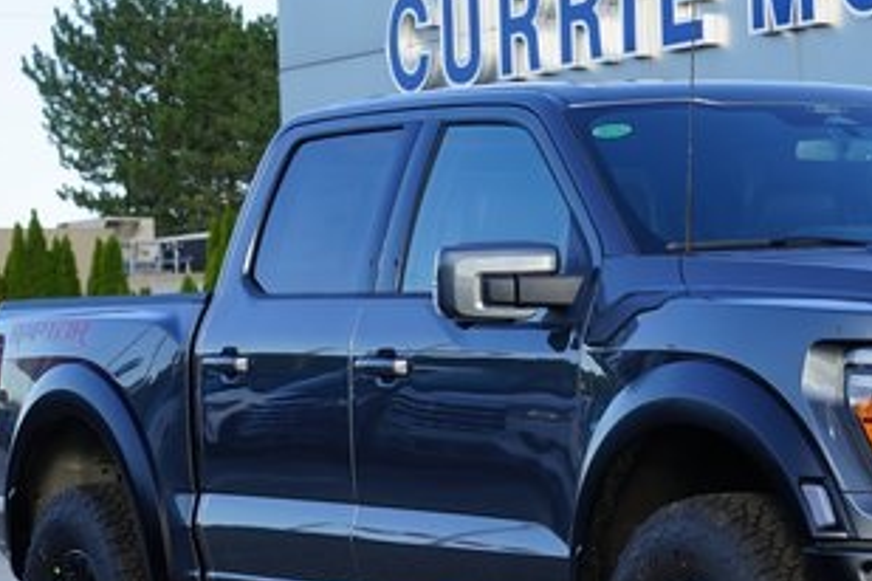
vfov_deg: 9.3
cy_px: 357
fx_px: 3560
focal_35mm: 147
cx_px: 753
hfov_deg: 13.9
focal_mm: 71
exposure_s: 1/100
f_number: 8
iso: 100
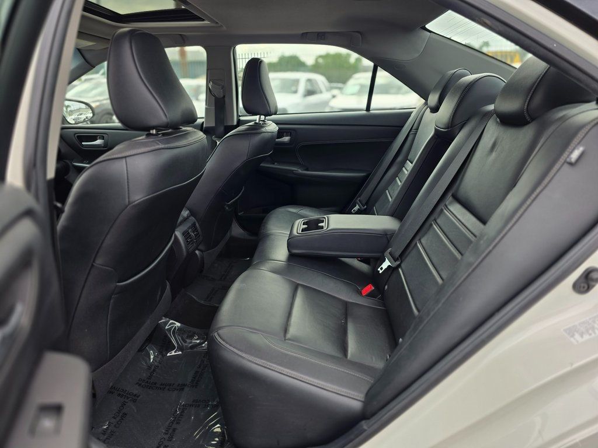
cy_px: 224
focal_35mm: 23
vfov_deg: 58.9
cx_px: 299
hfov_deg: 73.9
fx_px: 397
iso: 40
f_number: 1.7
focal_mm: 6.3
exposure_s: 1/359
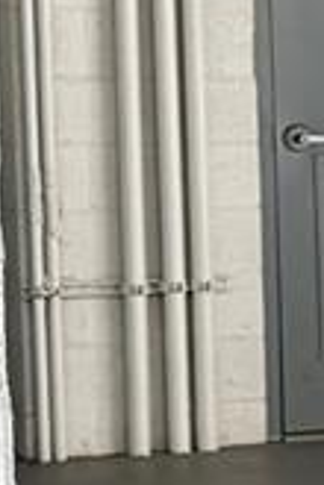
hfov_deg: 6.6
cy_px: 326
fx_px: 2443
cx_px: 1110
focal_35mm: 181
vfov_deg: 11.3
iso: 200
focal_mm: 6.76
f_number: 1.78
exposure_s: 1/240
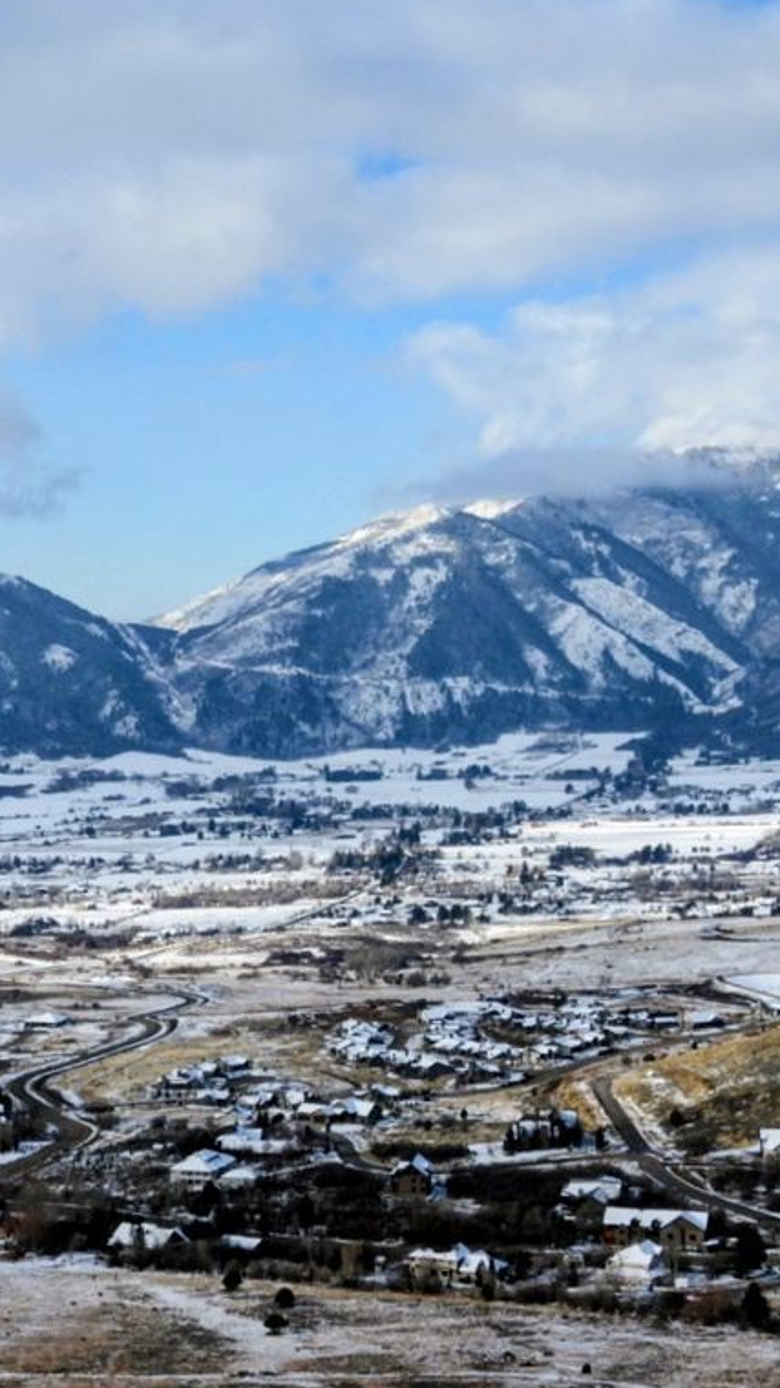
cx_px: 146
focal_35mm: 69
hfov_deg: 17.3
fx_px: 2539
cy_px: 692
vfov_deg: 30.6
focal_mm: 8.4
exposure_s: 1/2000
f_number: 3.2
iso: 100
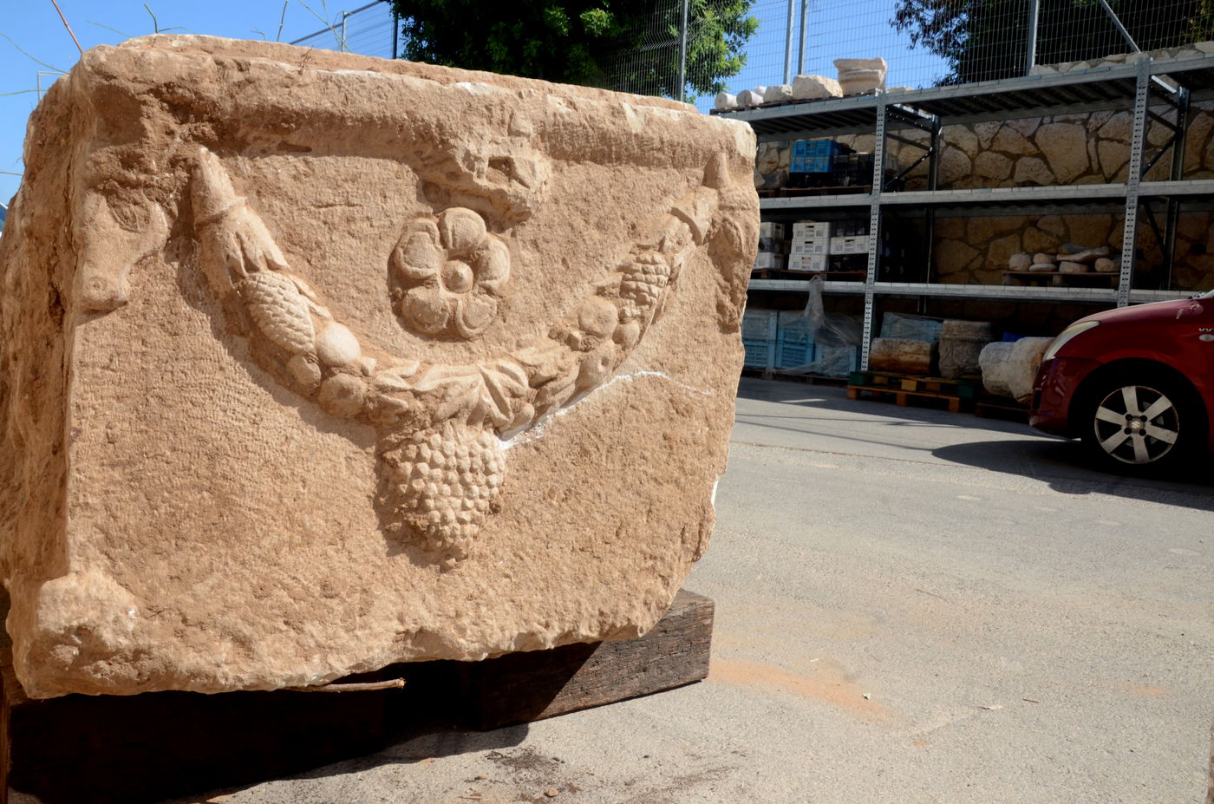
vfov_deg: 47.7
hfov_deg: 67.5
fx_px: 909
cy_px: 402
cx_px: 607
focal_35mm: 27
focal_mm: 18
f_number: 14
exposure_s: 1/160
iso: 400
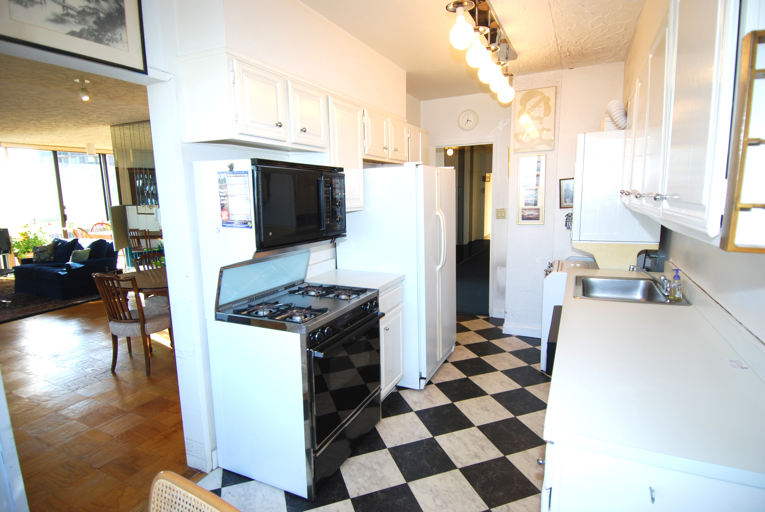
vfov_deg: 67.5
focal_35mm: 18
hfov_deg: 89.9
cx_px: 382
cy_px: 256
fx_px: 383
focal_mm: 12
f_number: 4.5
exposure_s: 1/80
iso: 200
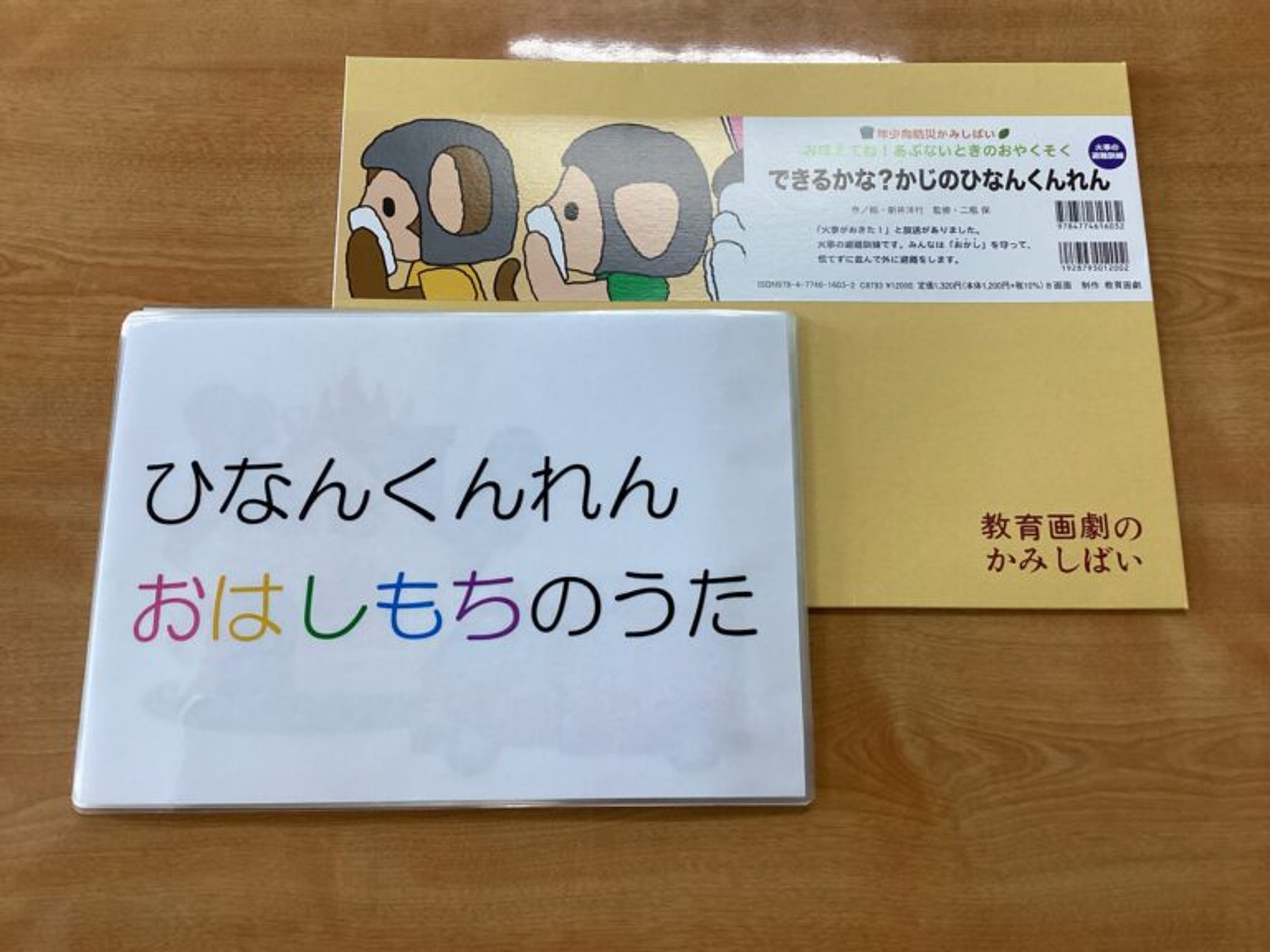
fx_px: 1137
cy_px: 476
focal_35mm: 31
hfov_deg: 58.4
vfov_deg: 45.4
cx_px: 635
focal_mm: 3.3
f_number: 2.4
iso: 50
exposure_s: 1/120
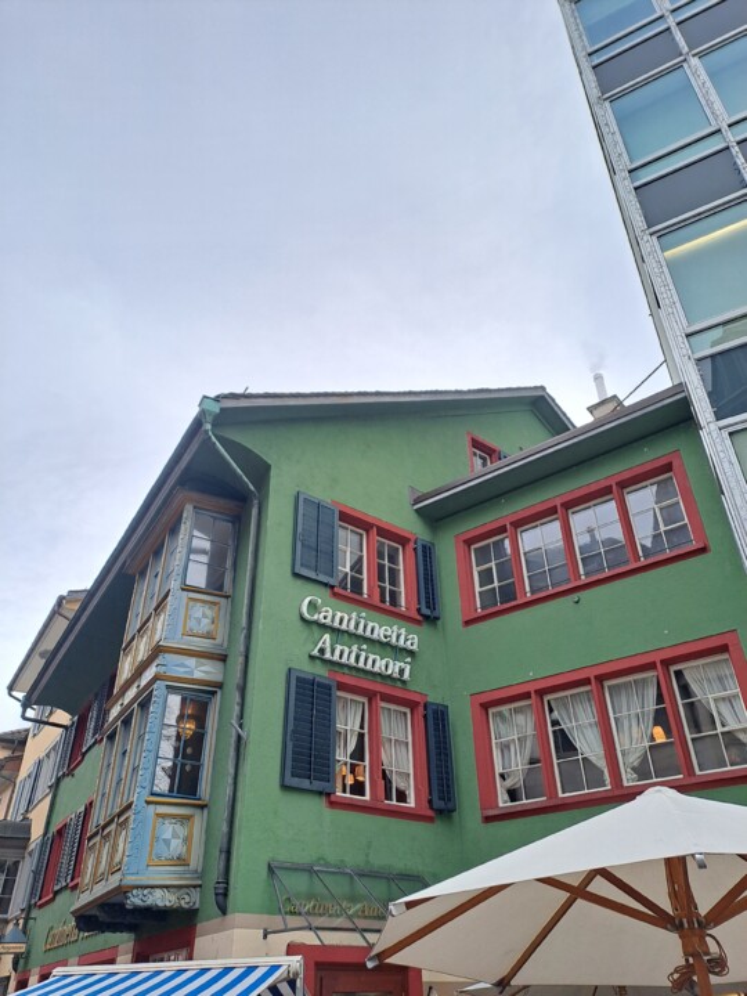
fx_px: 719
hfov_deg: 54.9
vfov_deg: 69.4
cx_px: 374
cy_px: 498
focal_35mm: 25
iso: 32
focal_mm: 4.65
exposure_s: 1/238
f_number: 1.8
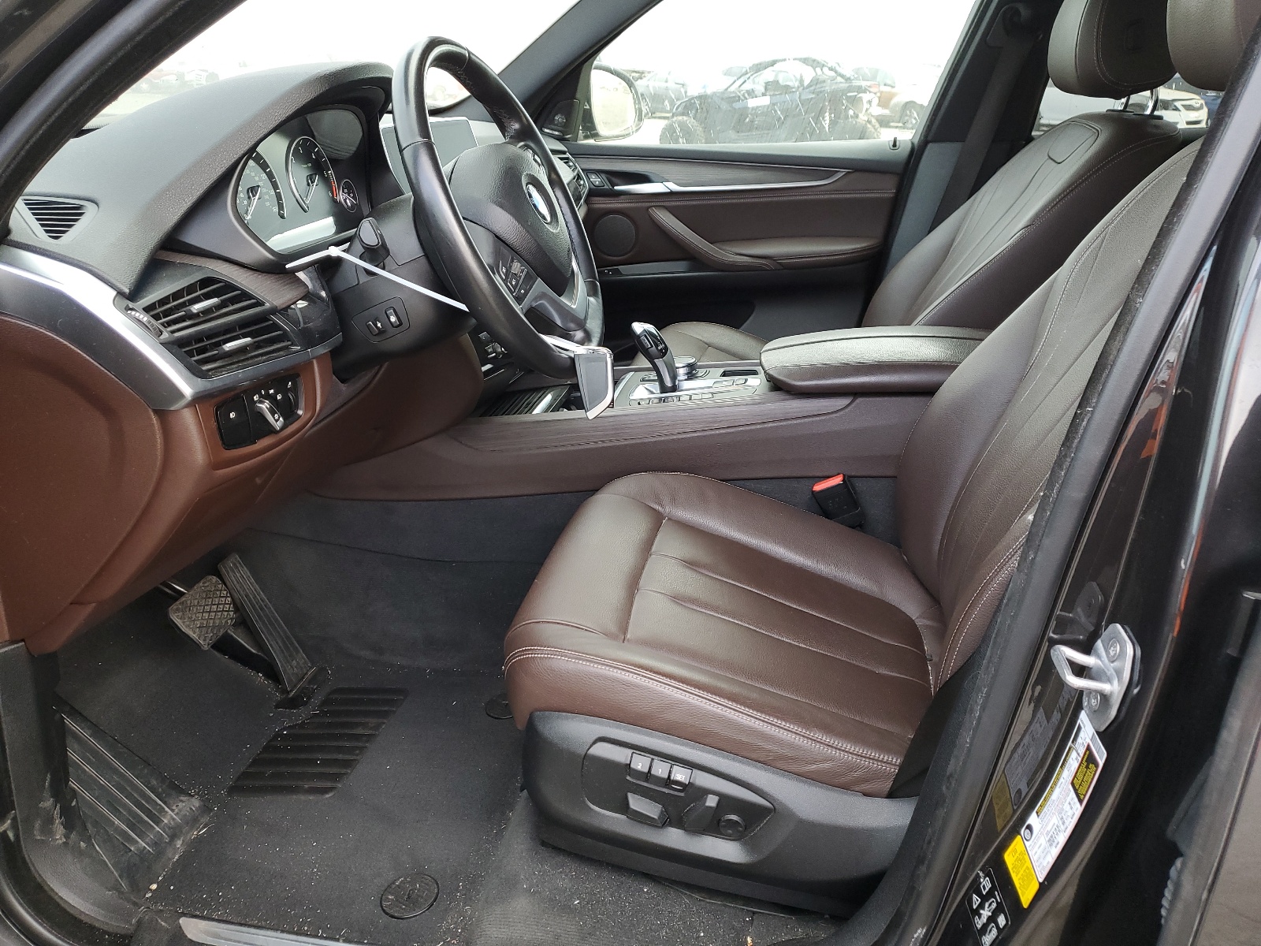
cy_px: 473
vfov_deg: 53.1
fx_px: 947
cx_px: 630
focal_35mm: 26
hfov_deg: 67.3
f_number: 1.5
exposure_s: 1/120
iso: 83
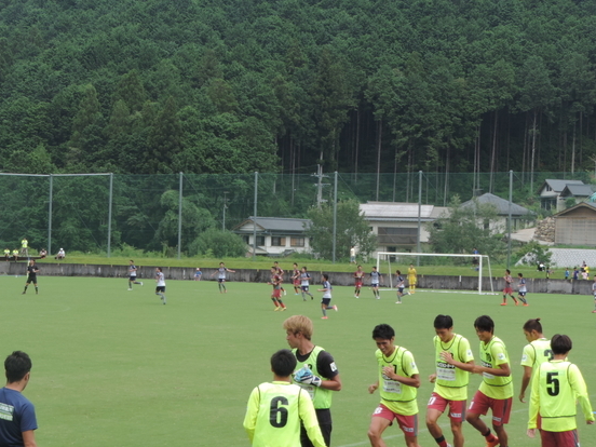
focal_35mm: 87
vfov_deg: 17.0
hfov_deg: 22.5
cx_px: 270
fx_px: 1498
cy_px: 267
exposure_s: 1/320
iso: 80
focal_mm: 10.7
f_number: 3.7
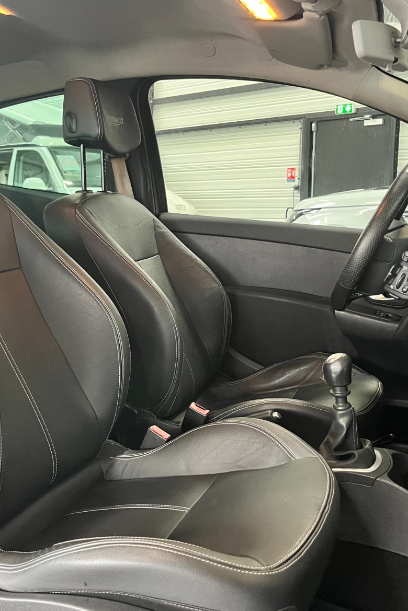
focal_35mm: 37
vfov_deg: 51.9
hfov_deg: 35.6
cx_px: 140
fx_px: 629
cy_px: 301
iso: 500
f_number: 1.6
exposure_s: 1/50
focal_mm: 5.1
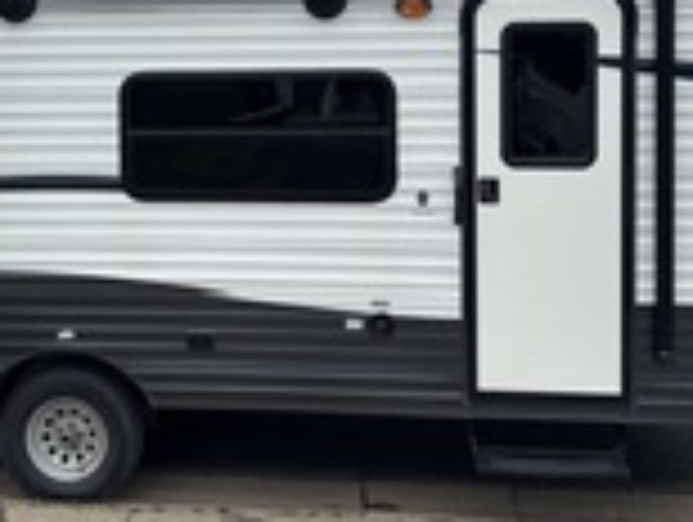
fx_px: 1183
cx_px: 248
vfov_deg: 24.3
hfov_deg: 32.5
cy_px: 79
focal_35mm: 59
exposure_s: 1/1567
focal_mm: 5.96
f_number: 1.6
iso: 50
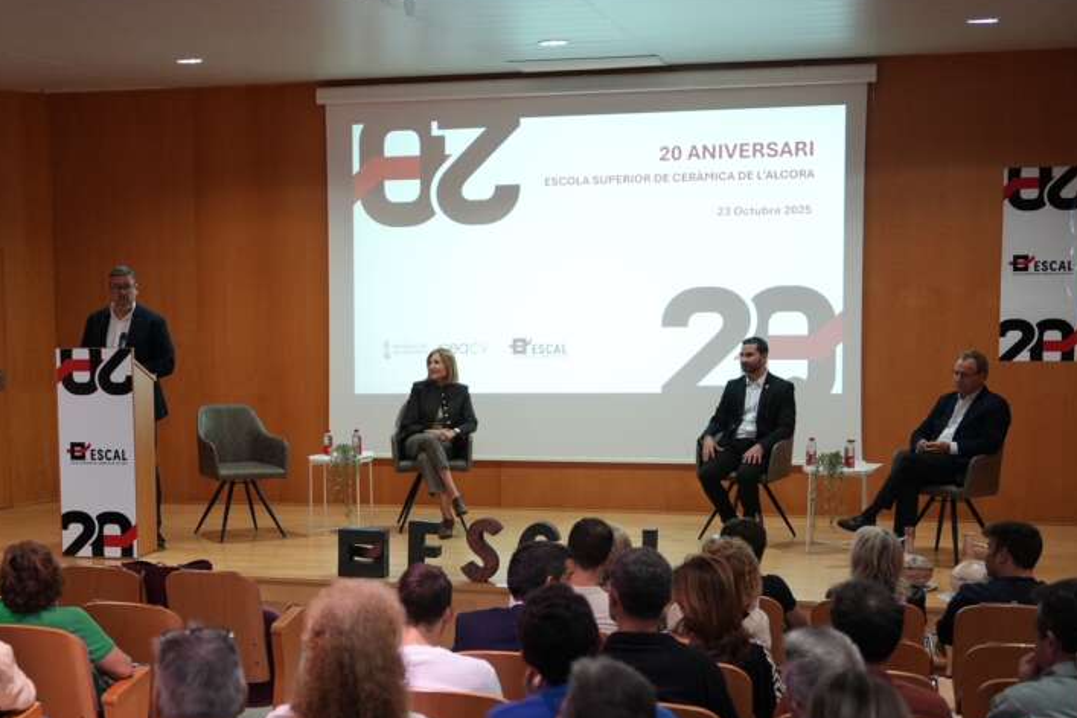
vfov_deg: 22.2
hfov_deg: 32.6
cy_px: 493
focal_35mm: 61
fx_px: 1817
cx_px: 309
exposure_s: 1/160
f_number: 2.8
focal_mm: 40.5
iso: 2000
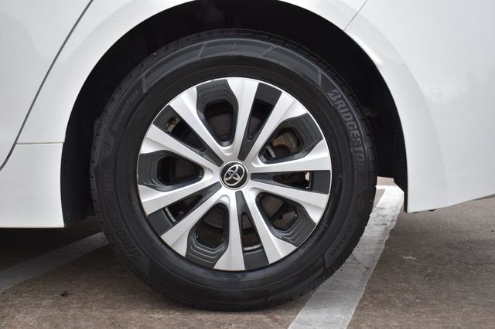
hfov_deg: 41.1
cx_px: 248
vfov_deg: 28.0
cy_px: 164
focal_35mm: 48
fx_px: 660
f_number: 5
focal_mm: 32
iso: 400
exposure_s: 1/100
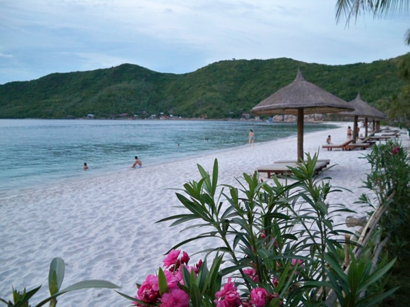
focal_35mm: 35
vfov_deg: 40.7
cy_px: 154
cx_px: 205
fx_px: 415
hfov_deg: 52.6
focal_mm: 6.3
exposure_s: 1/60
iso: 250
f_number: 3.1
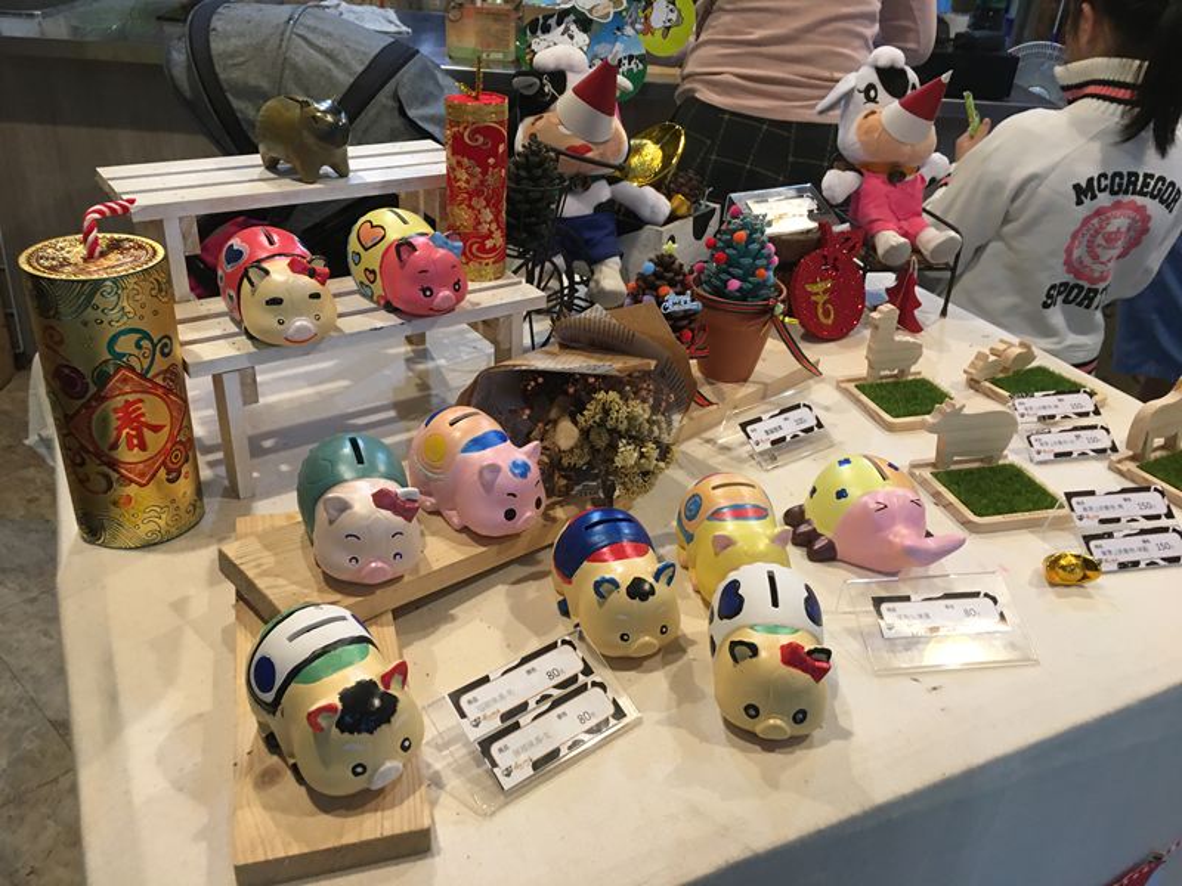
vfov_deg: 48.2
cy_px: 443
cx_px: 591
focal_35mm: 29
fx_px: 990
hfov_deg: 61.7
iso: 50
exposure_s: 1/15
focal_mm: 4.15
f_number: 2.2
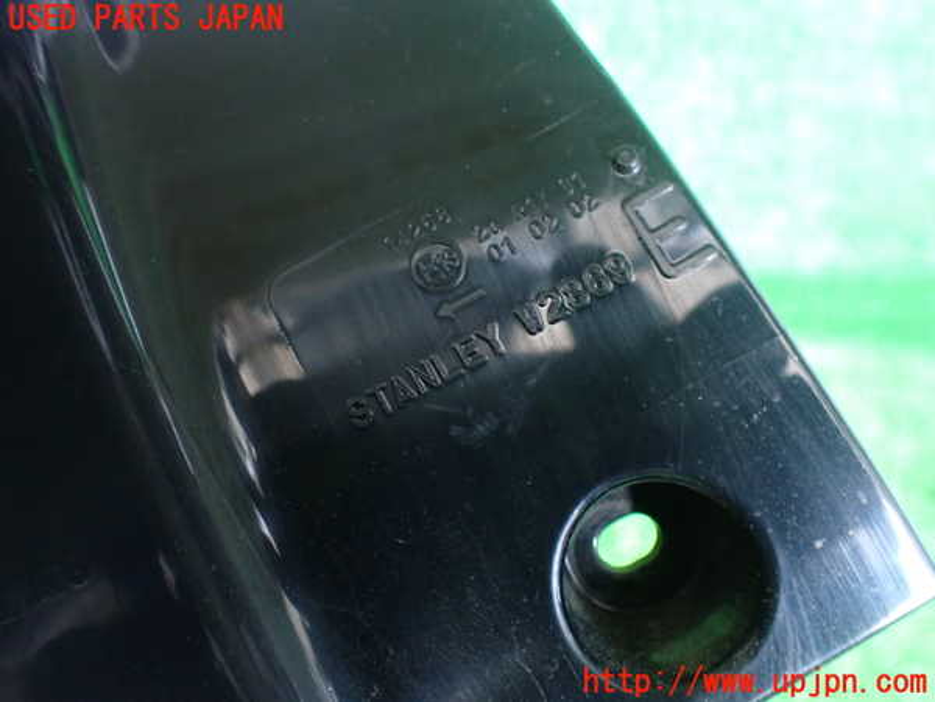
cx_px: 468
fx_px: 810
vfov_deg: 46.8
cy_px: 351
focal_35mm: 30
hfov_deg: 60.0
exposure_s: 1/30
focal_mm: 5.4
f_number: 2.3
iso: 800
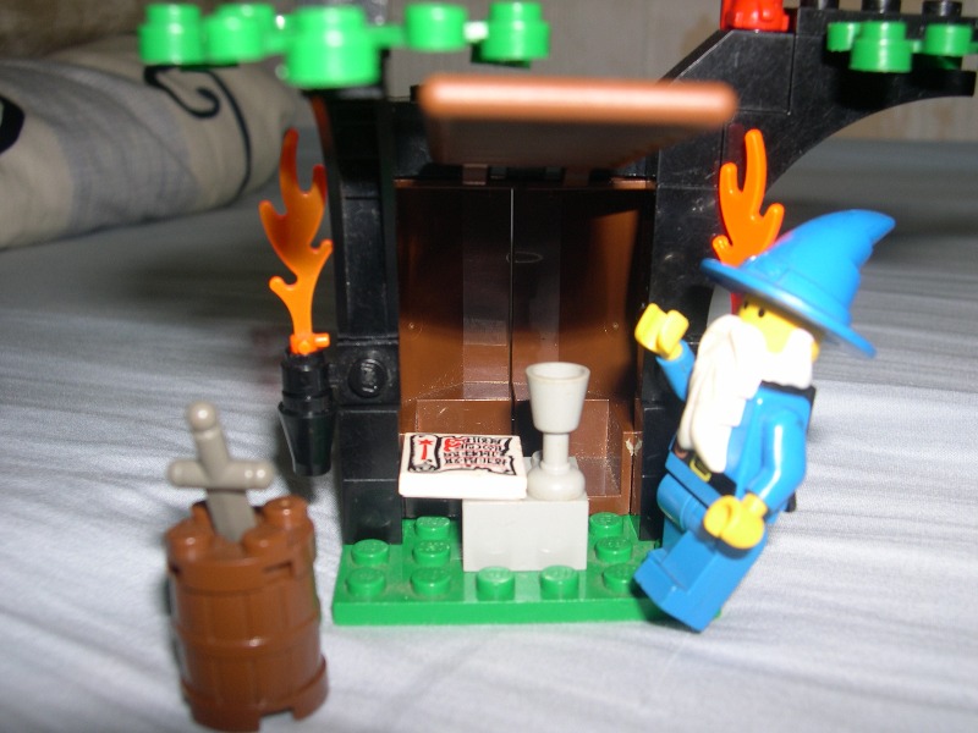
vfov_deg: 37.7
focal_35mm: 38
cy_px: 366
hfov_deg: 49.0
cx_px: 489
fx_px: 1074
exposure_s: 1/60
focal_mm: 8
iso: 100
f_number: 7.6
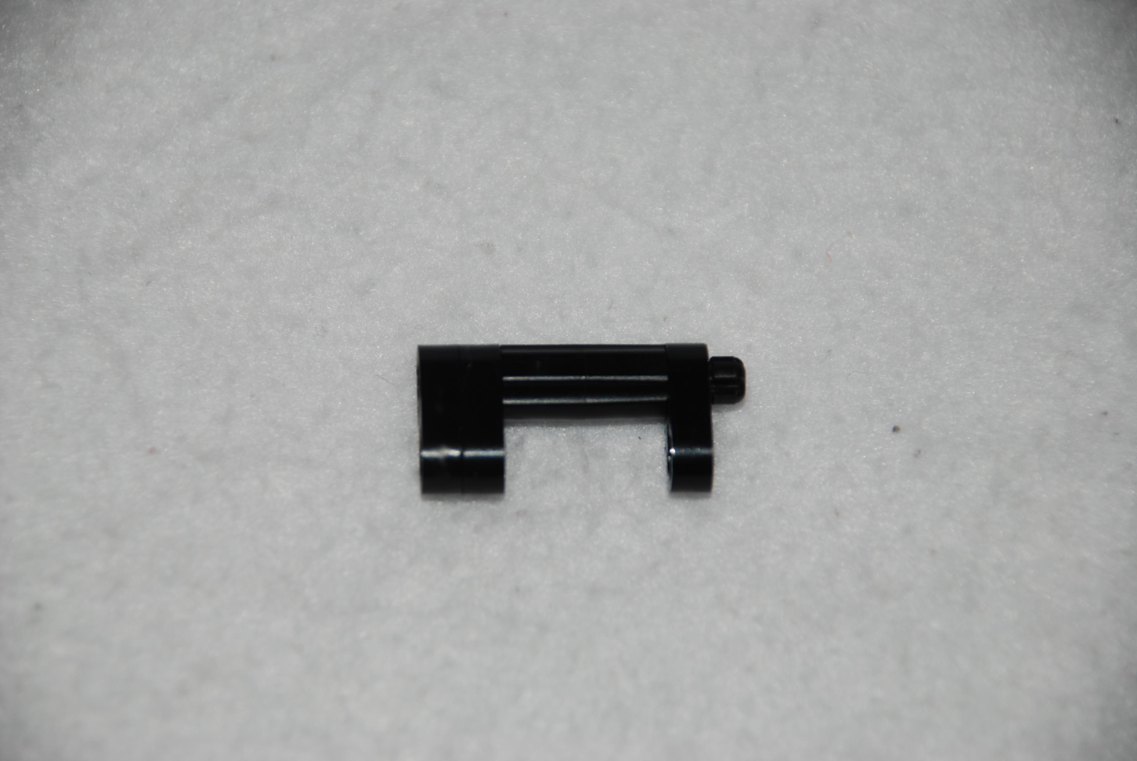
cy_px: 380
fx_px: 6403
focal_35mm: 202
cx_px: 568
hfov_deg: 10.1
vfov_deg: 6.8
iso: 100
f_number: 5.6
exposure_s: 1/60
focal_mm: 135
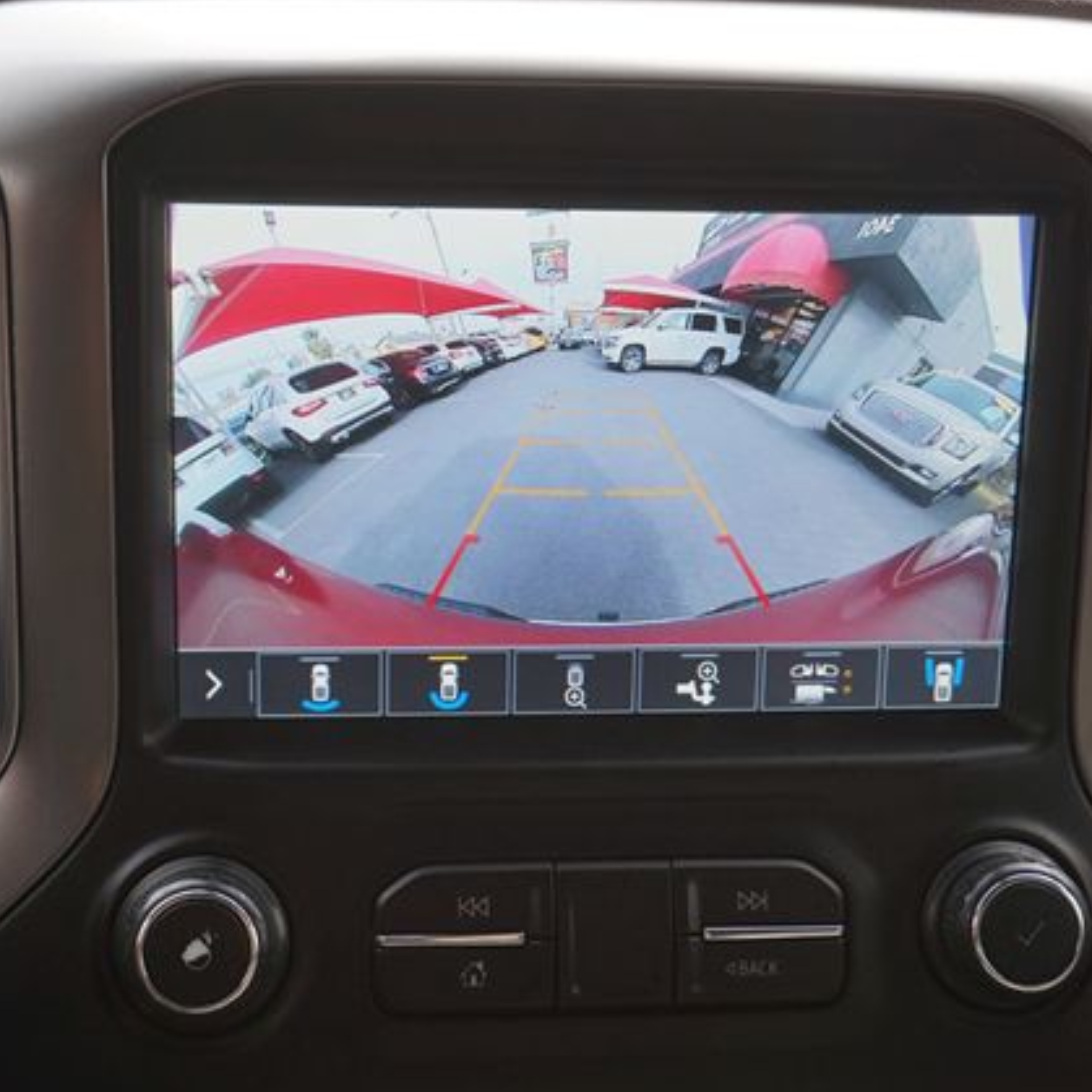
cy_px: 547
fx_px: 1736
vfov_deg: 34.9
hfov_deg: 34.9
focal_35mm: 49
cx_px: 519
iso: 100
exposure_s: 1/60
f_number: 4.5
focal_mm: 25
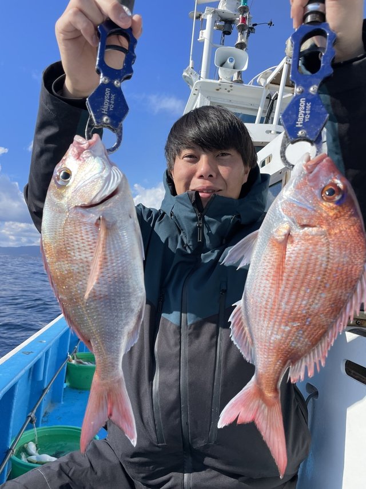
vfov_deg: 67.3
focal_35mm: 26
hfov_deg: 53.0
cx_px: 183
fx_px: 367
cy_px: 244
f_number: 1.6
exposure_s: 1/2747
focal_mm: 4.2
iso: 32
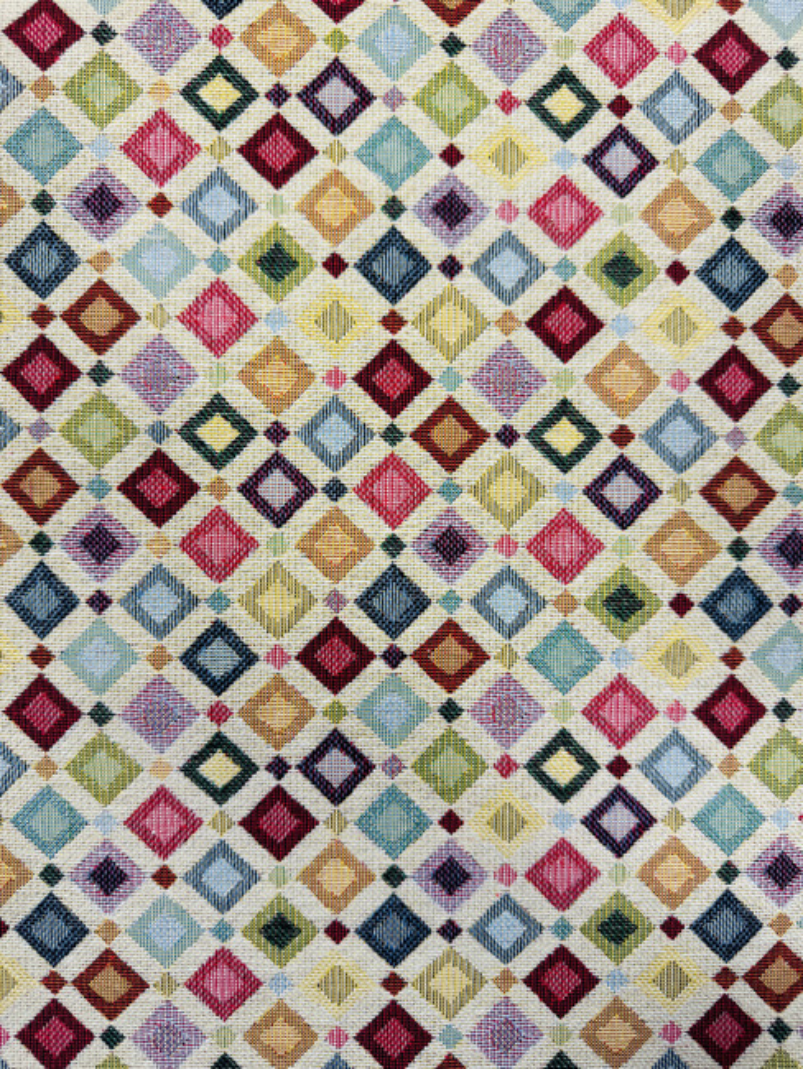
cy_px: 534
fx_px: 742
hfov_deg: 56.8
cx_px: 402
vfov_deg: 71.6
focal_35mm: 24
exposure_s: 1/100
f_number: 1.78
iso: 80
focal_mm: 6.76
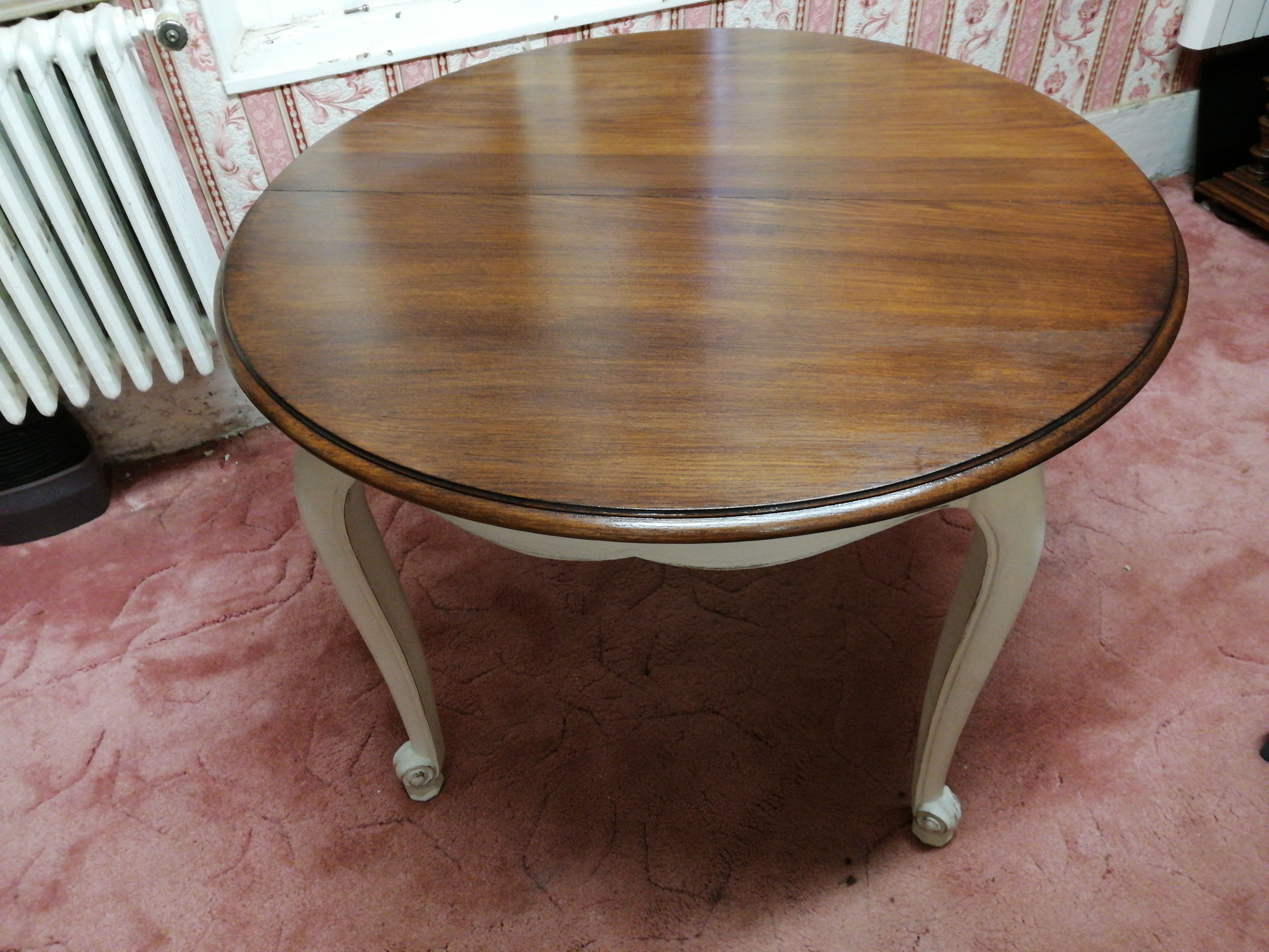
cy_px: 476
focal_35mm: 27
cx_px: 634
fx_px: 990
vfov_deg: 51.4
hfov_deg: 65.3
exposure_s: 1/33.3
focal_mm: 3.95
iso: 250
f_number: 1.8
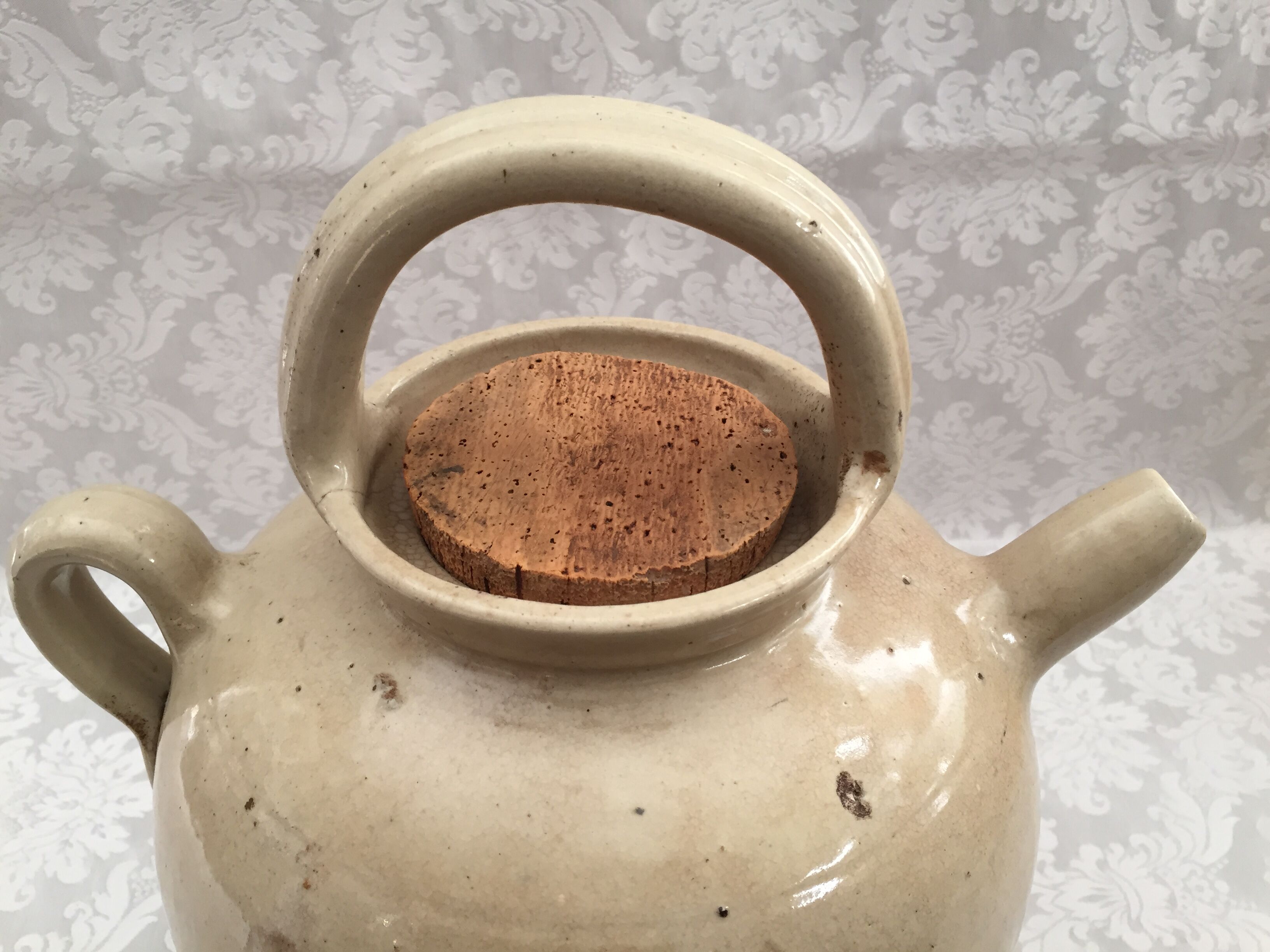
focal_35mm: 29
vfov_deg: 48.2
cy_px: 476
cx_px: 635
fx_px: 1064
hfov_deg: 61.7
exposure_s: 1/33
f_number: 2.2
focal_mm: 4.15
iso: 80
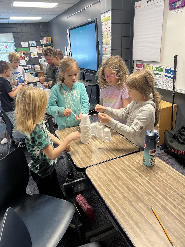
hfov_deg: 53.1
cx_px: 92
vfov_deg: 67.3
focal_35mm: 26
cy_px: 124
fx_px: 185
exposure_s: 1/60
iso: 125
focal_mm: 5.7
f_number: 1.5
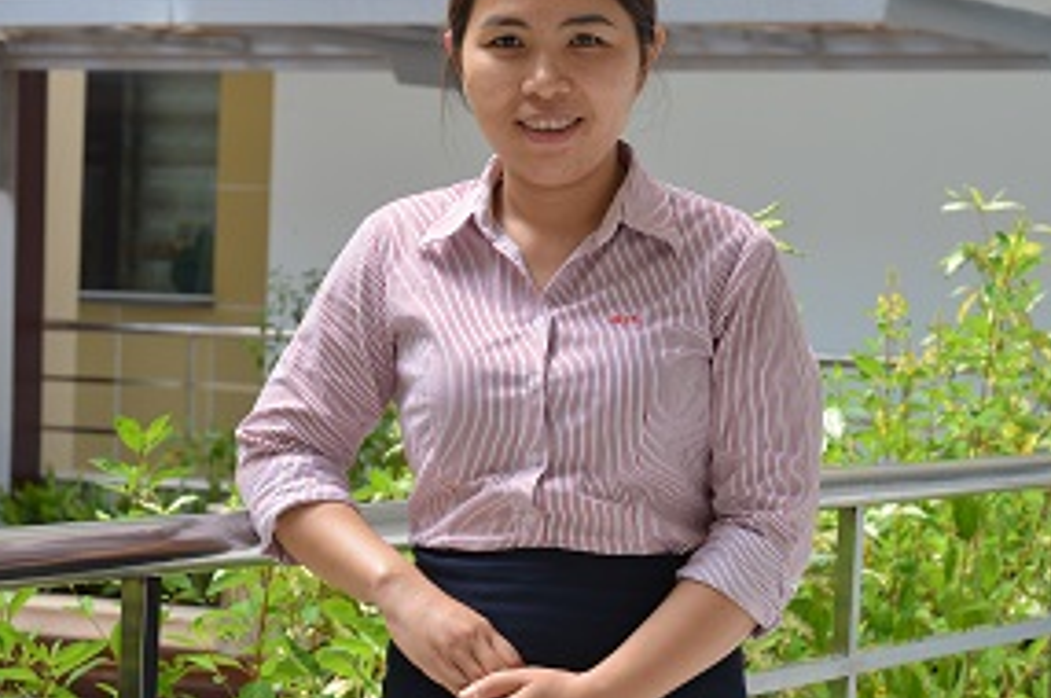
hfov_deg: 17.2
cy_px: 312
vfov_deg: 11.5
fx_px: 3470
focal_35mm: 119
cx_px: 445
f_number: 10
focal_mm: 85
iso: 500
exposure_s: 1/100
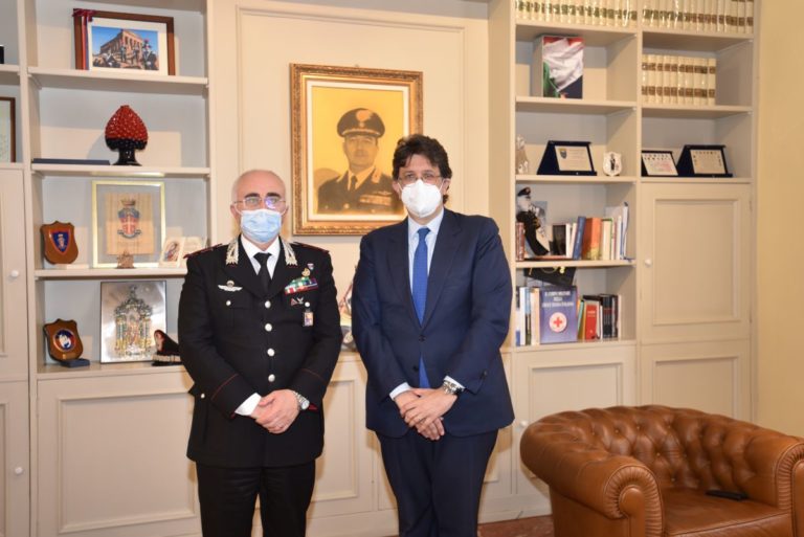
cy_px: 268
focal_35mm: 35
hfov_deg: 54.4
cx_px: 402
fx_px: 782
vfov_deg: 37.9
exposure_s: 1/60
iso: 800
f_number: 3.5
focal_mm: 35
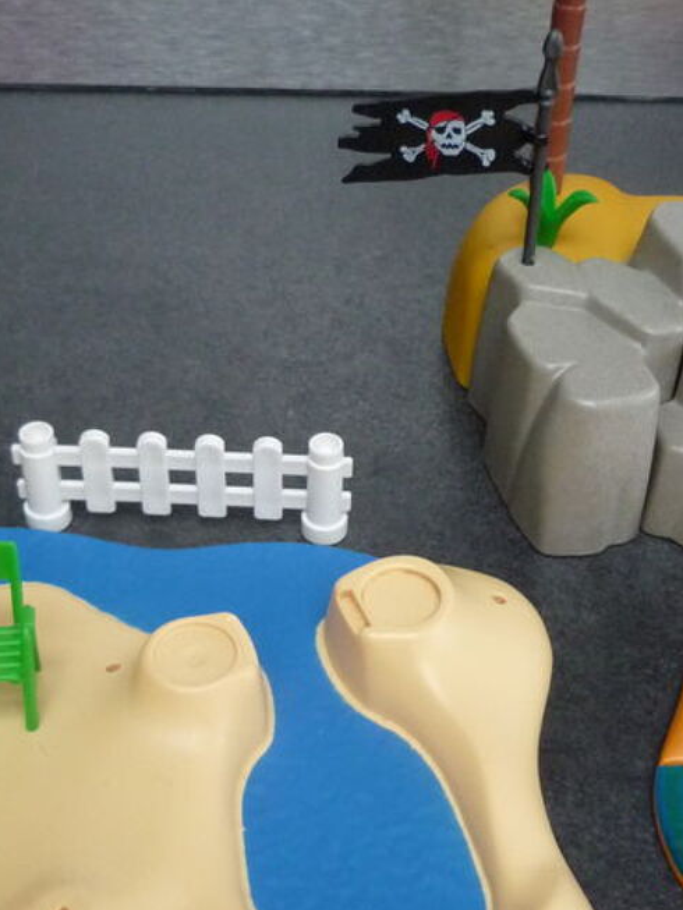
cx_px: 312
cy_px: 481
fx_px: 1341
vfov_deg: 37.5
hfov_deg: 28.6
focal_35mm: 51
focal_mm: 4.4
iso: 320
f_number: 2.8
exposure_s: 1/30
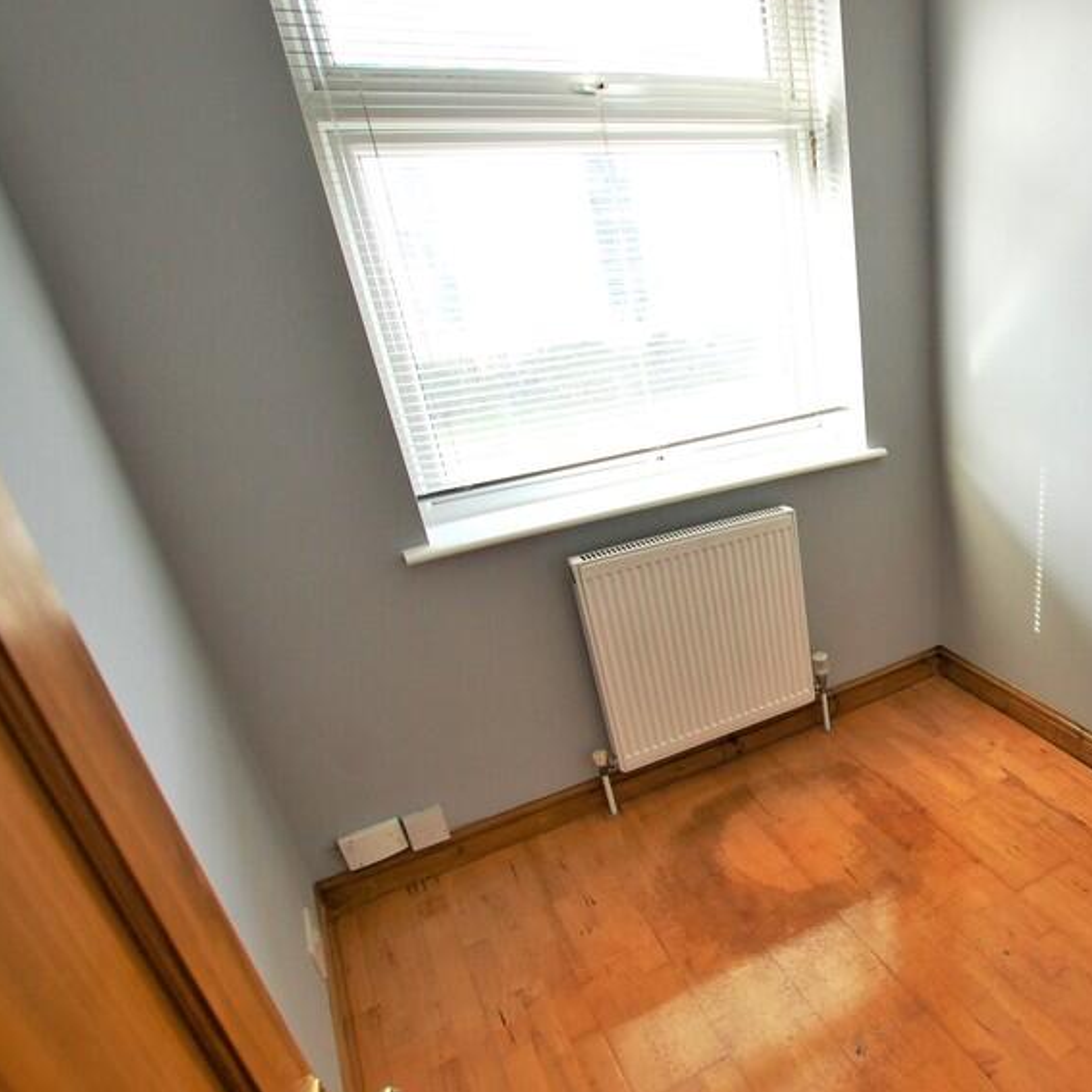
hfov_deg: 60.2
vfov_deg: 66.8
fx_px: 821
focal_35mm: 23
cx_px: 917
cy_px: 638
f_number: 4.5
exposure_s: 1/80
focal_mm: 10
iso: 400
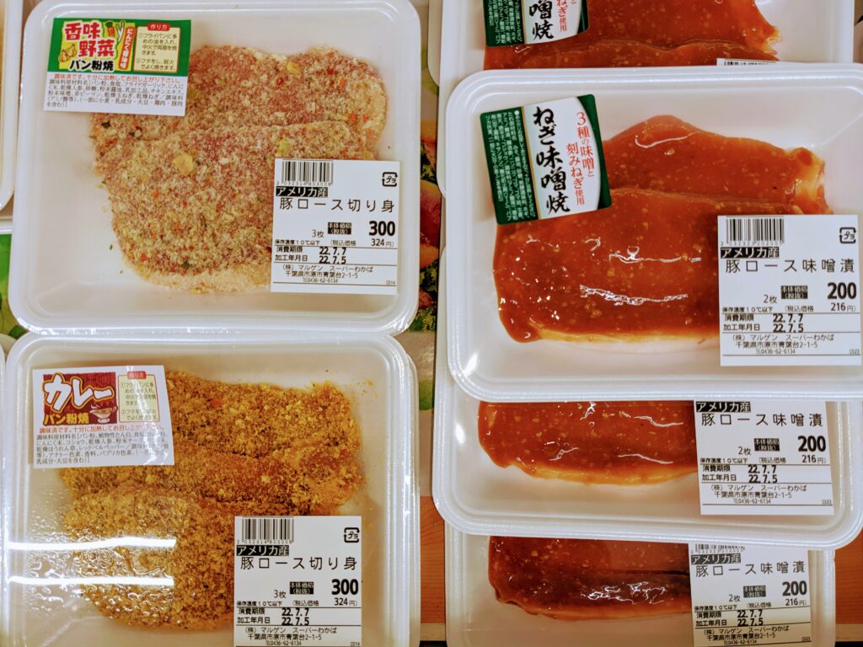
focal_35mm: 27
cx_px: 432
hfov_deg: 65.3
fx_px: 673
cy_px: 324
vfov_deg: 51.4
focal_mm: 4.38
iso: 55
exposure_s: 1/103
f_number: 1.73
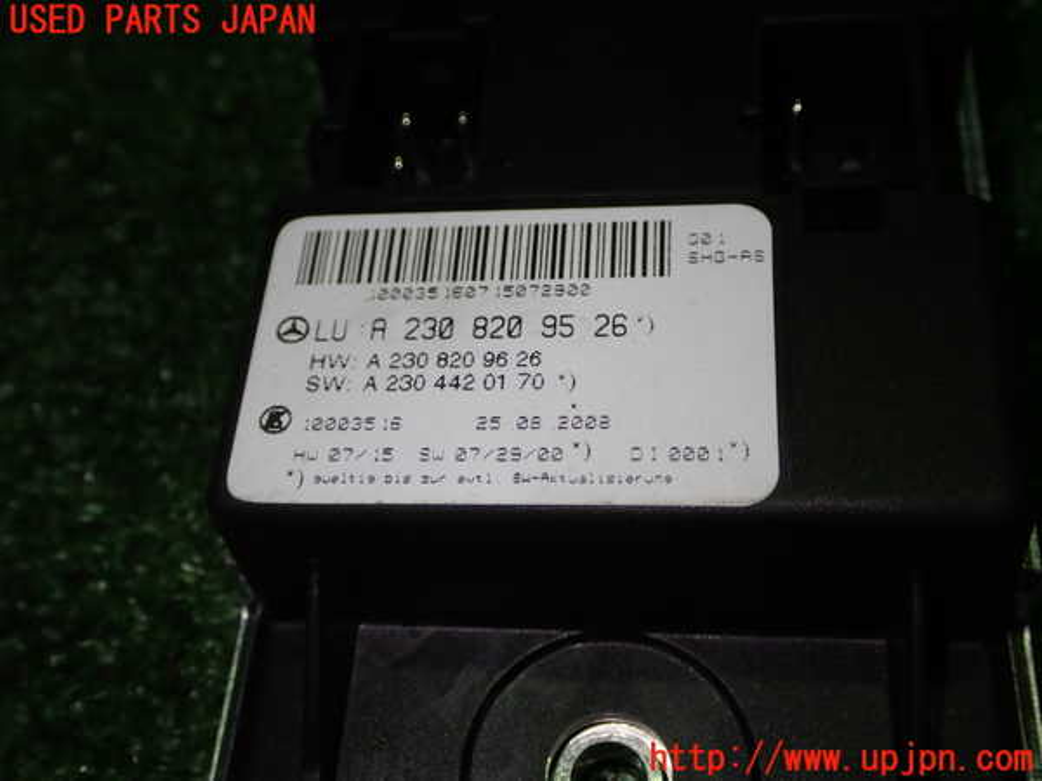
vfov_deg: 32.9
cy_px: 390
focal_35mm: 44
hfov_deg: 42.9
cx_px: 521
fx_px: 1324
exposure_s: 1/80
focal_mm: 7.84
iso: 160
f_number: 2.9
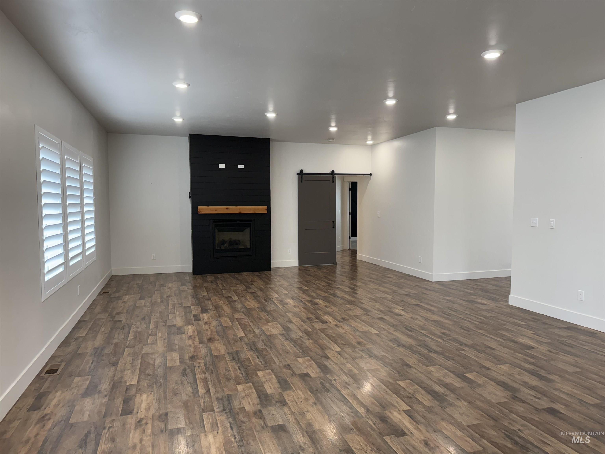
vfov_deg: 56.8
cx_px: 302
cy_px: 227
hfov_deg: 71.6
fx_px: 419
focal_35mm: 24
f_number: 1.78
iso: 160
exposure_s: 1/128
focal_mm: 6.76
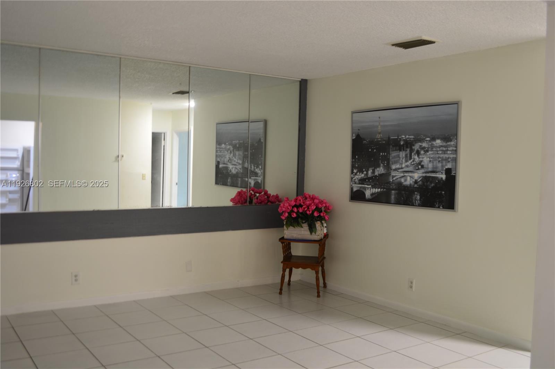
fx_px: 508
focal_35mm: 33
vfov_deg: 39.9
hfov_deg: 57.3
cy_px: 184
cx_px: 278
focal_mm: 22
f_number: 4
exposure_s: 1/1.6
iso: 100
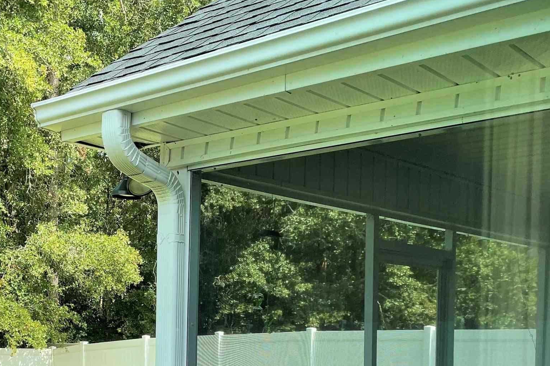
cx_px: 116
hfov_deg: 35.7
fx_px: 825
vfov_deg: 23.7
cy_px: 384
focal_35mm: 54
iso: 32
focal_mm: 4.2
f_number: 1.6
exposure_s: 1/796
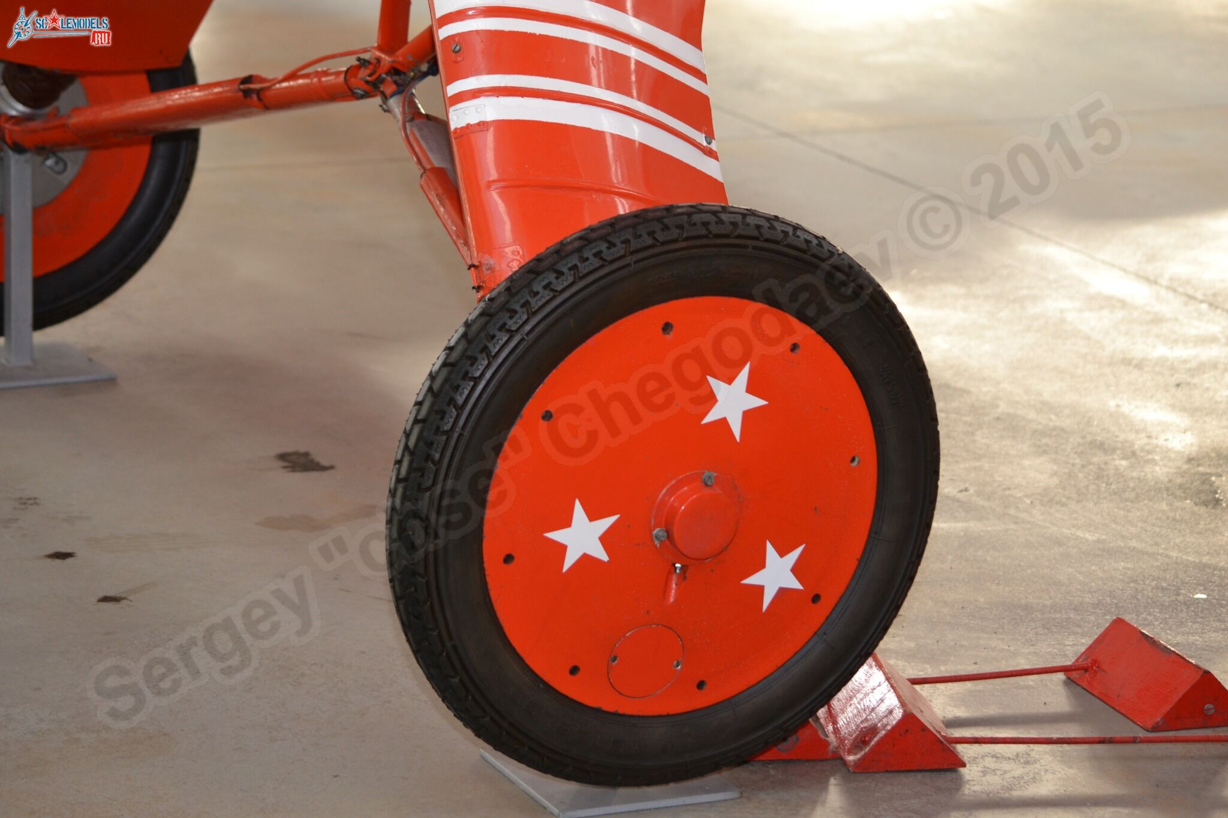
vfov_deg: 11.7
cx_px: 614
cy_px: 409
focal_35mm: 117
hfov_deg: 17.5
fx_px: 3990
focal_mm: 78
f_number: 4.5
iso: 400
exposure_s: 1/60
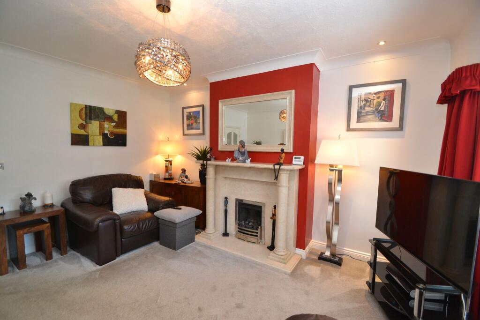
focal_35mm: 15
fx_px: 200
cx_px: 240
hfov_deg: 100.4
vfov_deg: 77.3
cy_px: 160
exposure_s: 1/60
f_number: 3.5
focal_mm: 10
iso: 720
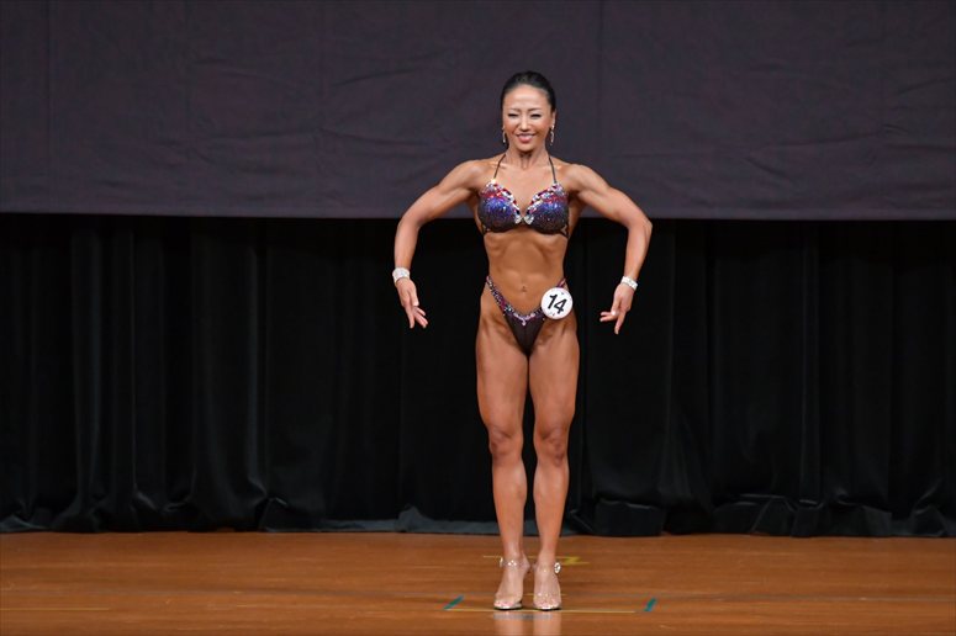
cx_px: 478
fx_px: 7565
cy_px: 318
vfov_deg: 4.8
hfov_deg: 7.2
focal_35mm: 285
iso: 4000
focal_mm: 190
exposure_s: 1/400
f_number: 5.6
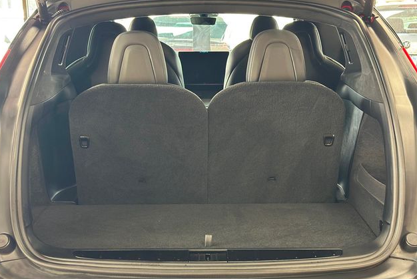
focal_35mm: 51
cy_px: 145
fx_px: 591
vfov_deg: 26.5
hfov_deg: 38.9
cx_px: 205
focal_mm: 6.86
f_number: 1.78
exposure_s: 1/40
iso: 320
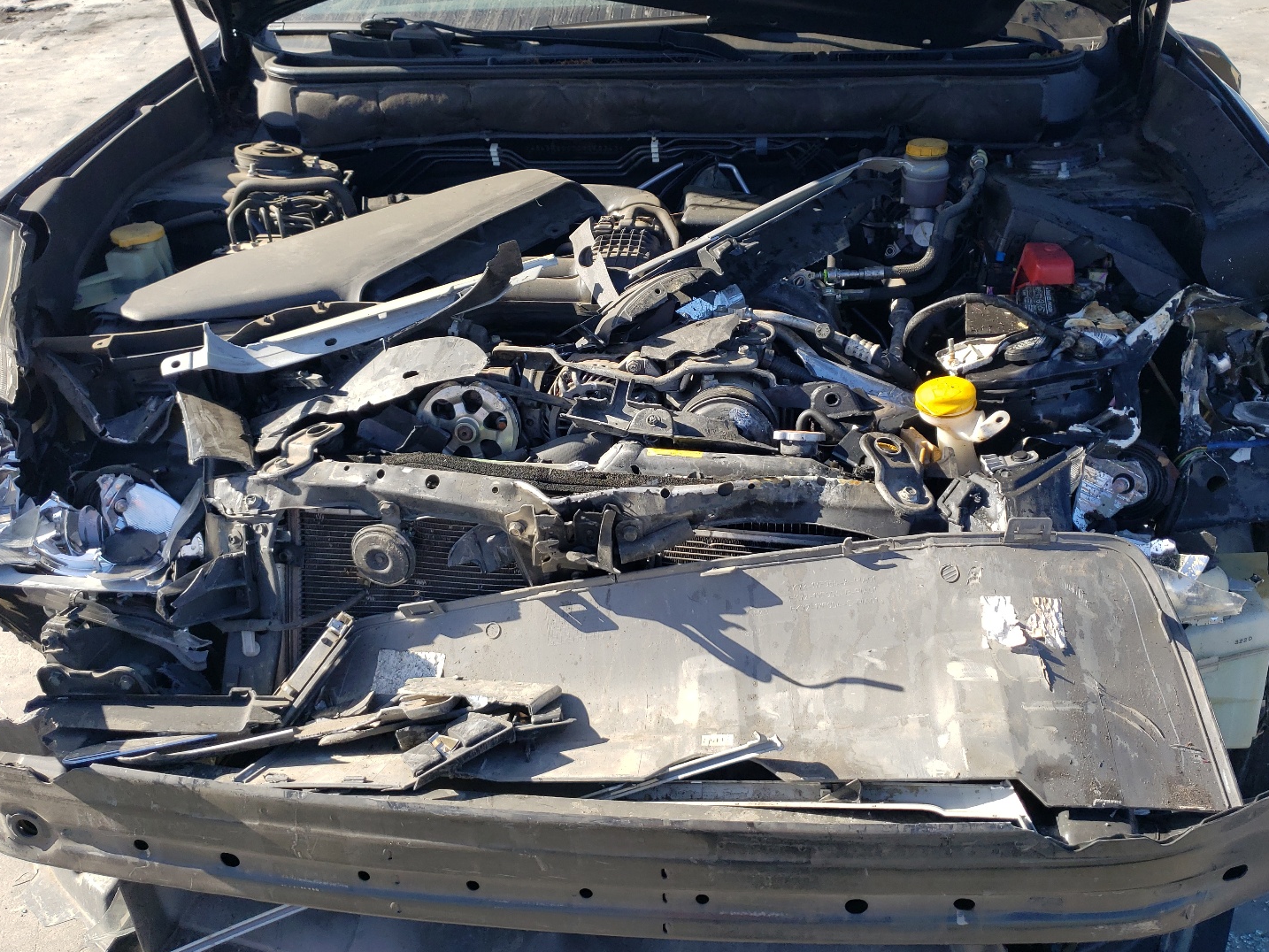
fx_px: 1063
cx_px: 655
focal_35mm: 29
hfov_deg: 61.6
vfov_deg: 48.2
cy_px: 442
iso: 50
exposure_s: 1/1111
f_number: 1.5
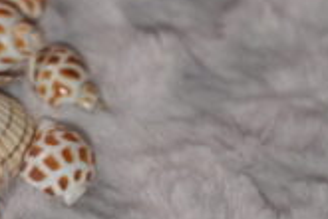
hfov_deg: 5.3
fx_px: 3480
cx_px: -195
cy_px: 82
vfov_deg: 3.6
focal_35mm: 382
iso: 80
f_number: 2.8
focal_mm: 70
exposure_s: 1/200
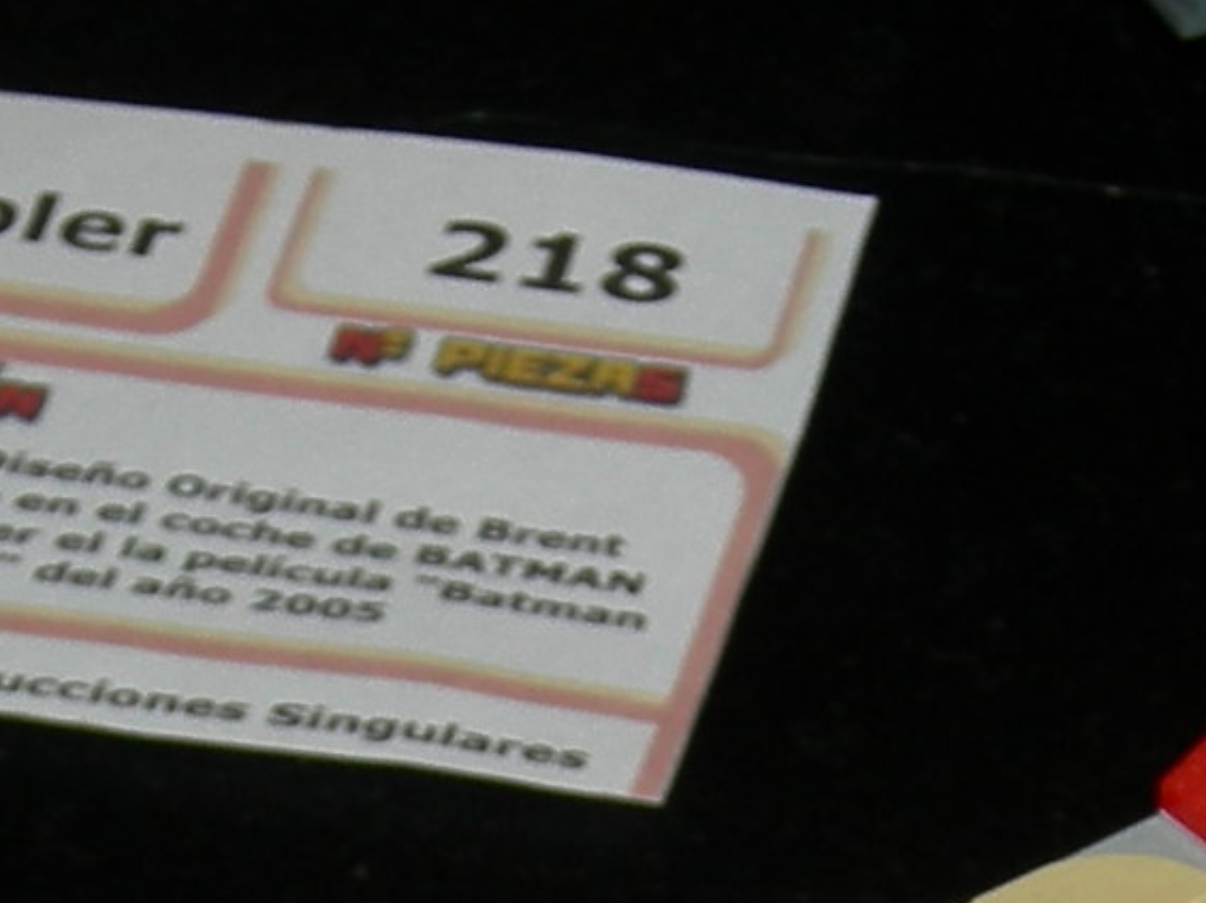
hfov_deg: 6.5
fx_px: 10550
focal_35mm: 303
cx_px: 455
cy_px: 1787
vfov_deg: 4.8
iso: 64
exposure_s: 1/60.1
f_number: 3.5
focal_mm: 13.7
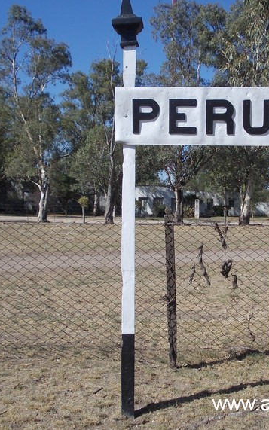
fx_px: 633
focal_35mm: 54
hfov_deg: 23.8
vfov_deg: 37.5
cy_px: 215
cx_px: 188
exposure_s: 1/400
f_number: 6.2
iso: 80
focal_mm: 5.3
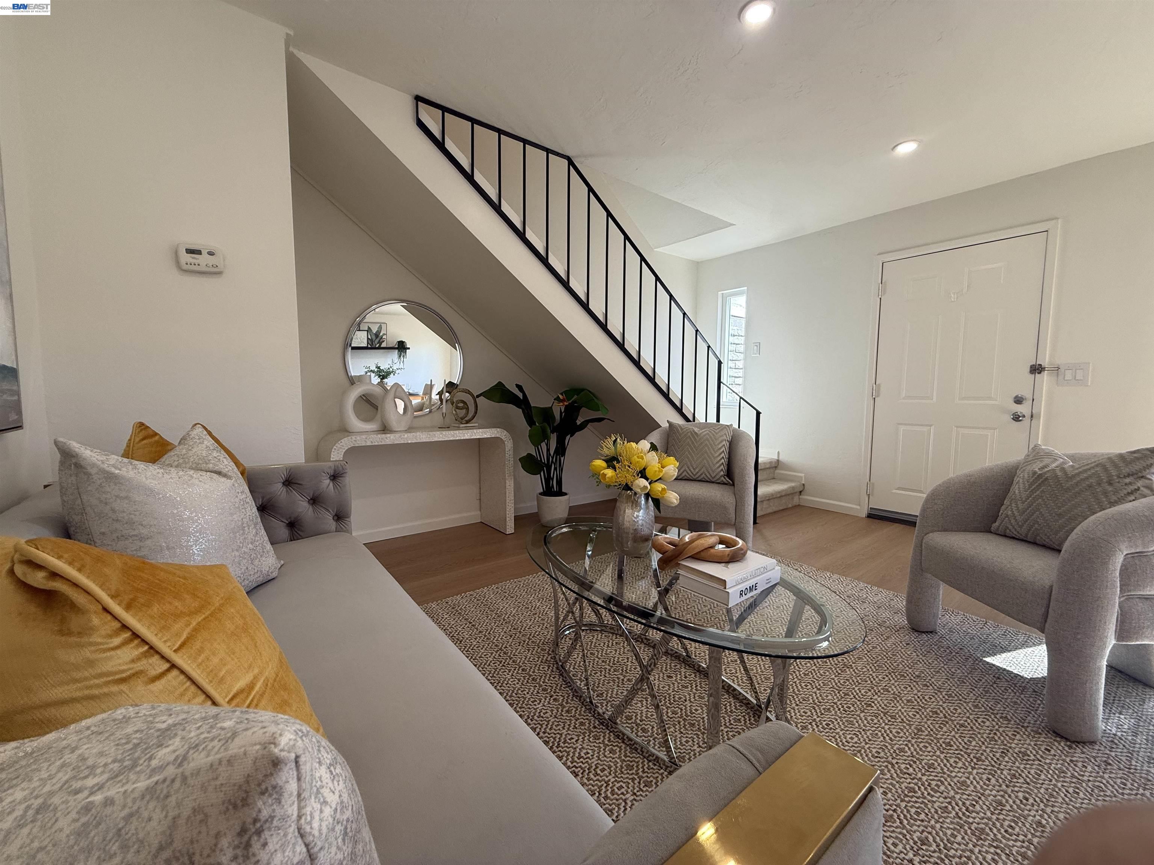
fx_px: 467
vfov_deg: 85.7
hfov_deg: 102.1
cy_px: 432
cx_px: 577
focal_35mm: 14
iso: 100
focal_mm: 2.22
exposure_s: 1/120
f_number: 2.2
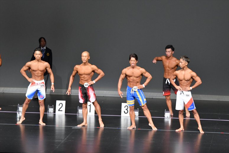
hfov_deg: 10.2
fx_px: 1284
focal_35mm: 202
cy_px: 76
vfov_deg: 6.8
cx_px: 114
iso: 5000
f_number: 5.6
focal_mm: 135
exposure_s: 1/400
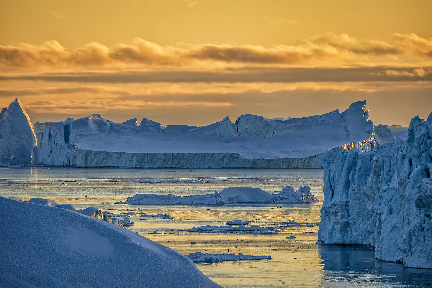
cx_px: 216
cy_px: 144
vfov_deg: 3.4
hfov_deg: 5.2
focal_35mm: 400
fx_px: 4800
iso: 100
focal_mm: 400
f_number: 8
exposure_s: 1/125
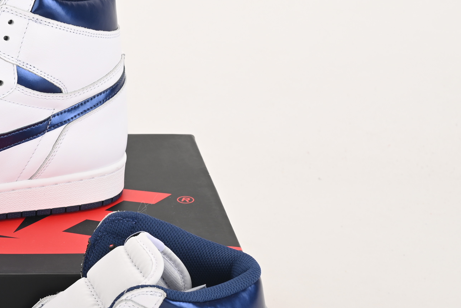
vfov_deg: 12.8
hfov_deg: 18.5
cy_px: 230
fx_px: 1371
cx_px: -19
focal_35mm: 107
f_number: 11
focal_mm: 46
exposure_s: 1/200
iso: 100
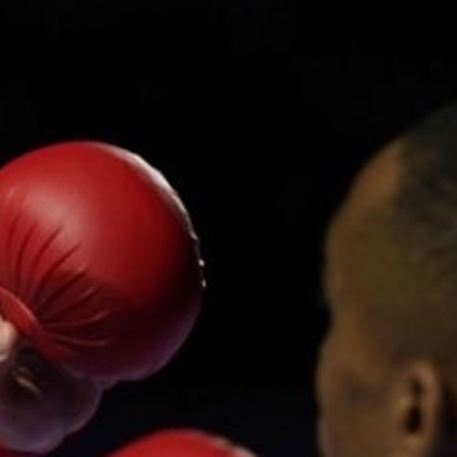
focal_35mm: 785
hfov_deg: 2.2
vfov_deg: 2.2
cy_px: 767
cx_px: -352
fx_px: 11725
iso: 1000
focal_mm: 121
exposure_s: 1/1000
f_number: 2.8
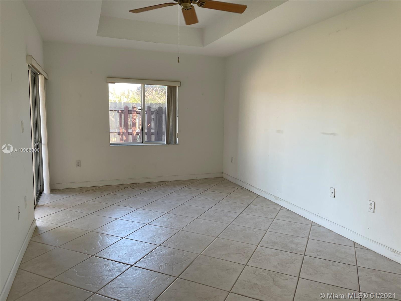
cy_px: 150
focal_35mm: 26
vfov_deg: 53.1
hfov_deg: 67.3
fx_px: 301
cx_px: 200
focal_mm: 4.2
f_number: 1.6
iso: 64
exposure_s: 1/121
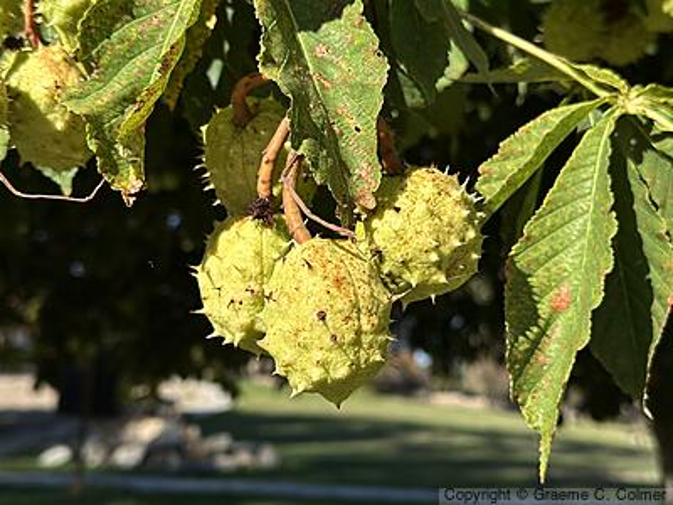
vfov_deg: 30.3
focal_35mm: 48
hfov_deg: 39.7
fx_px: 933
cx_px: 336
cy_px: 252
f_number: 1.78
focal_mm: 6.86
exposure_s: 1/6211
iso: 64
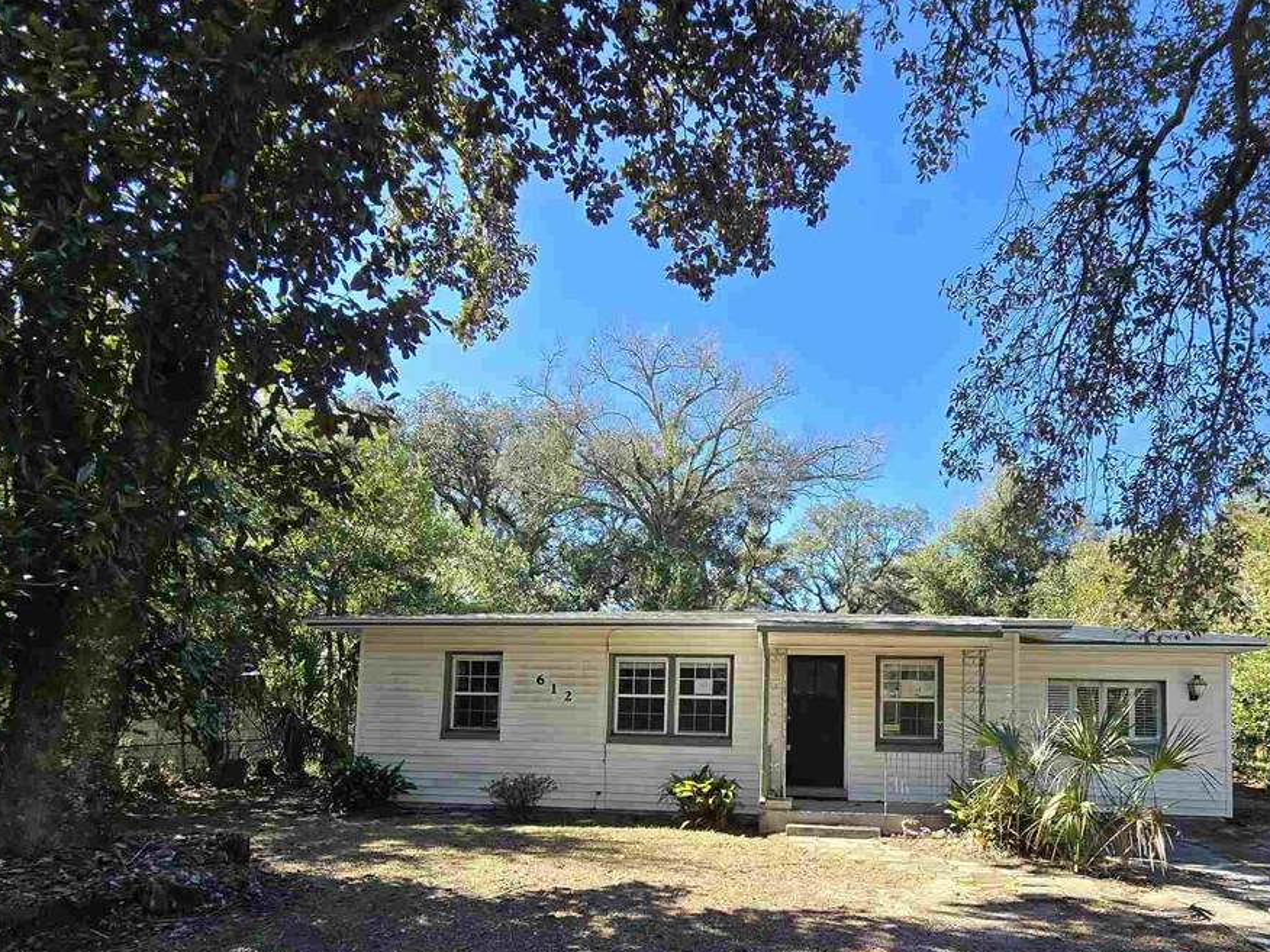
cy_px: 684
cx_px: 728
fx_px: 697
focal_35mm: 19
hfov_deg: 84.1
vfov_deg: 65.5
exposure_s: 1/647
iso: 50
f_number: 2.2
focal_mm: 2.2
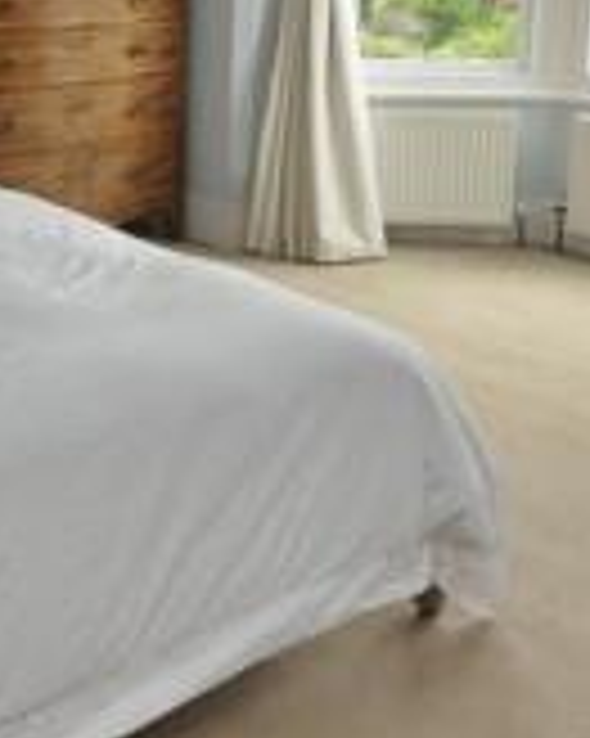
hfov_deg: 24.0
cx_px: 63
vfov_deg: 30.2
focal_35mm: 62
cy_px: 207
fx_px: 1352
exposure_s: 1/60
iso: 400
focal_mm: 11
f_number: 5.6
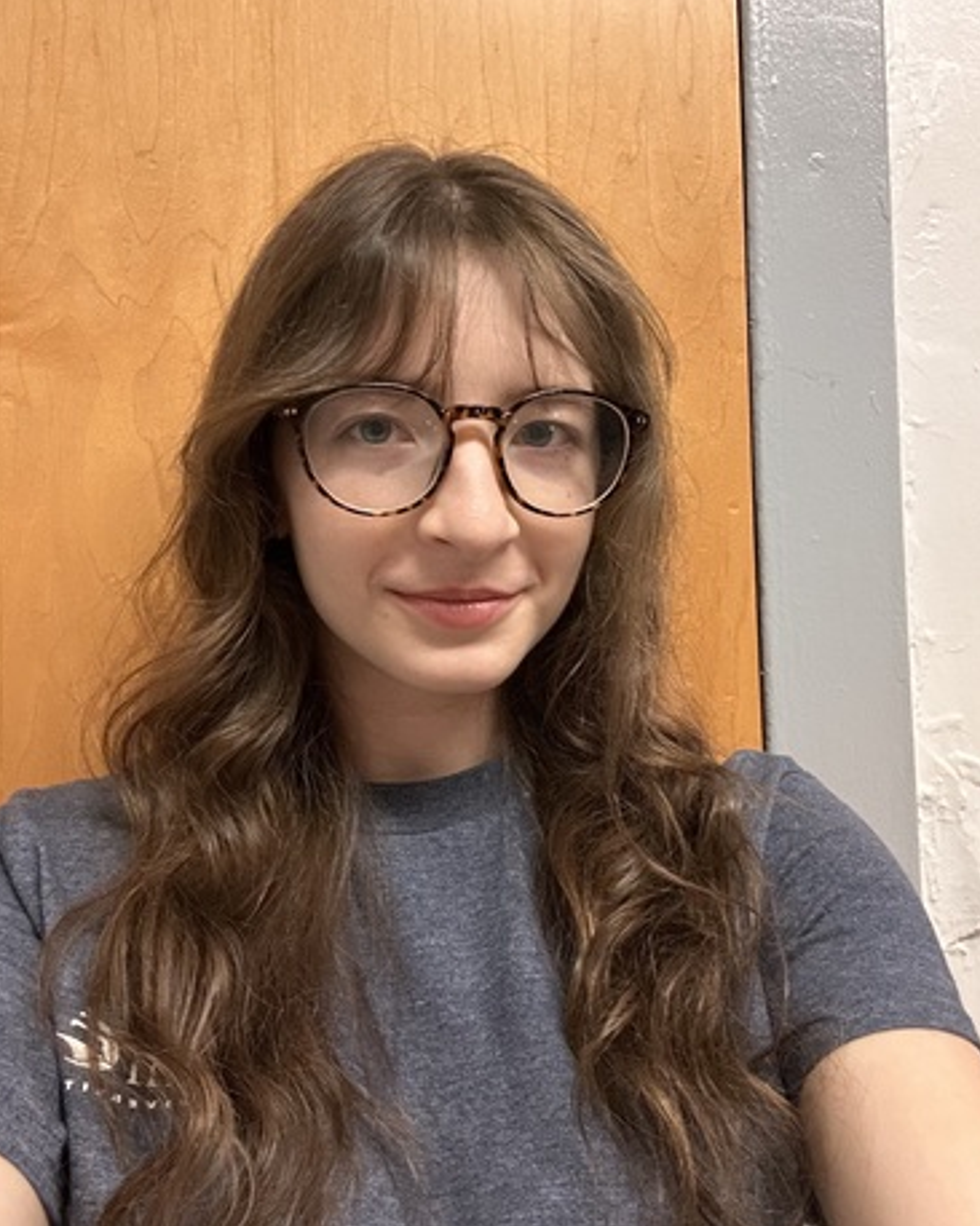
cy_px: 600
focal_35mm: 32
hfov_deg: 45.8
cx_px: 489
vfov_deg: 55.7
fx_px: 1161
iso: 320
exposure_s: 1/30
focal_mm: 2.69
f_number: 1.9
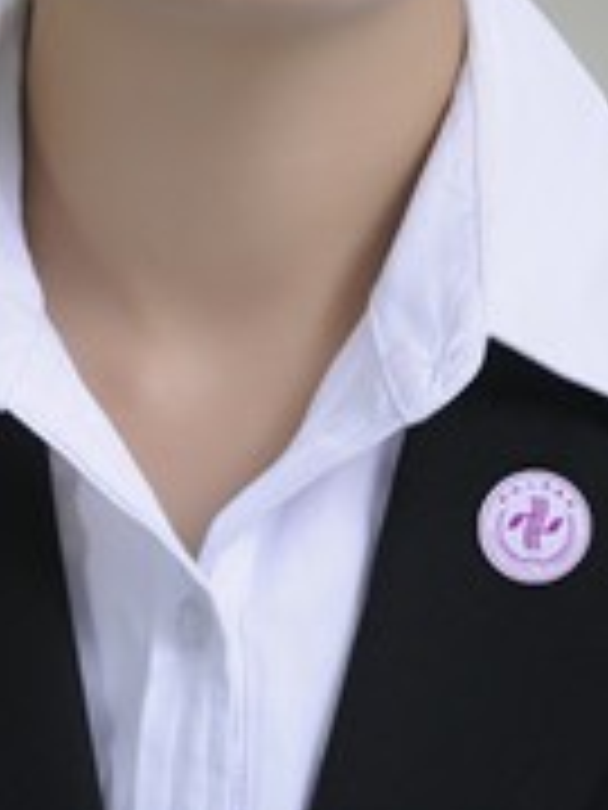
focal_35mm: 307
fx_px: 7194
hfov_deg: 4.8
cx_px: 239
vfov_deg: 6.4
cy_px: -196
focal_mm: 85
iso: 160
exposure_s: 1/125
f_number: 5.6
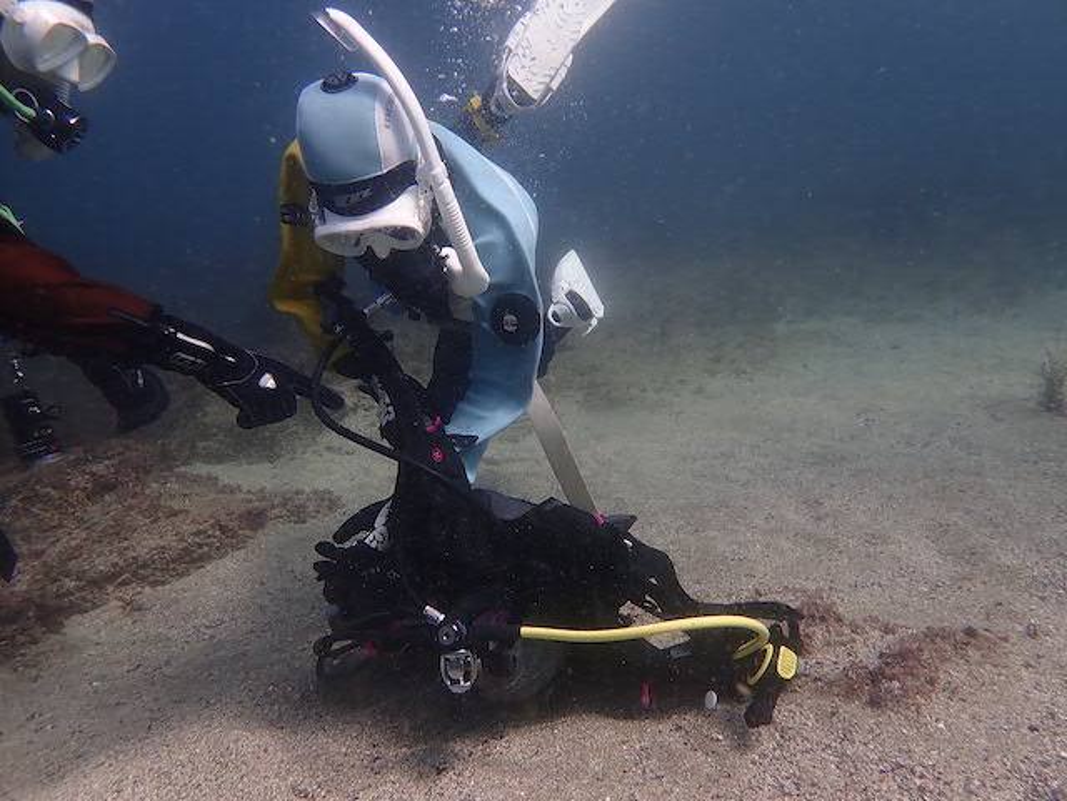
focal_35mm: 25
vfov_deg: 54.9
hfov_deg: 69.4
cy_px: 400
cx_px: 534
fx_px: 771
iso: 100
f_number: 2.8
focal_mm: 4.5
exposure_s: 1/400
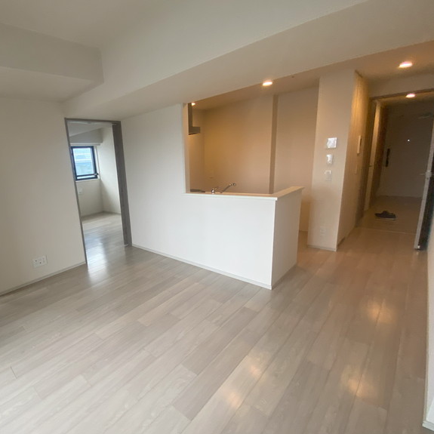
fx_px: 227
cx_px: 139
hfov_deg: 83.9
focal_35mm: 16
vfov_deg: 87.4
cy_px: 220
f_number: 2.4
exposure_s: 1/121
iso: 160
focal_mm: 1.54
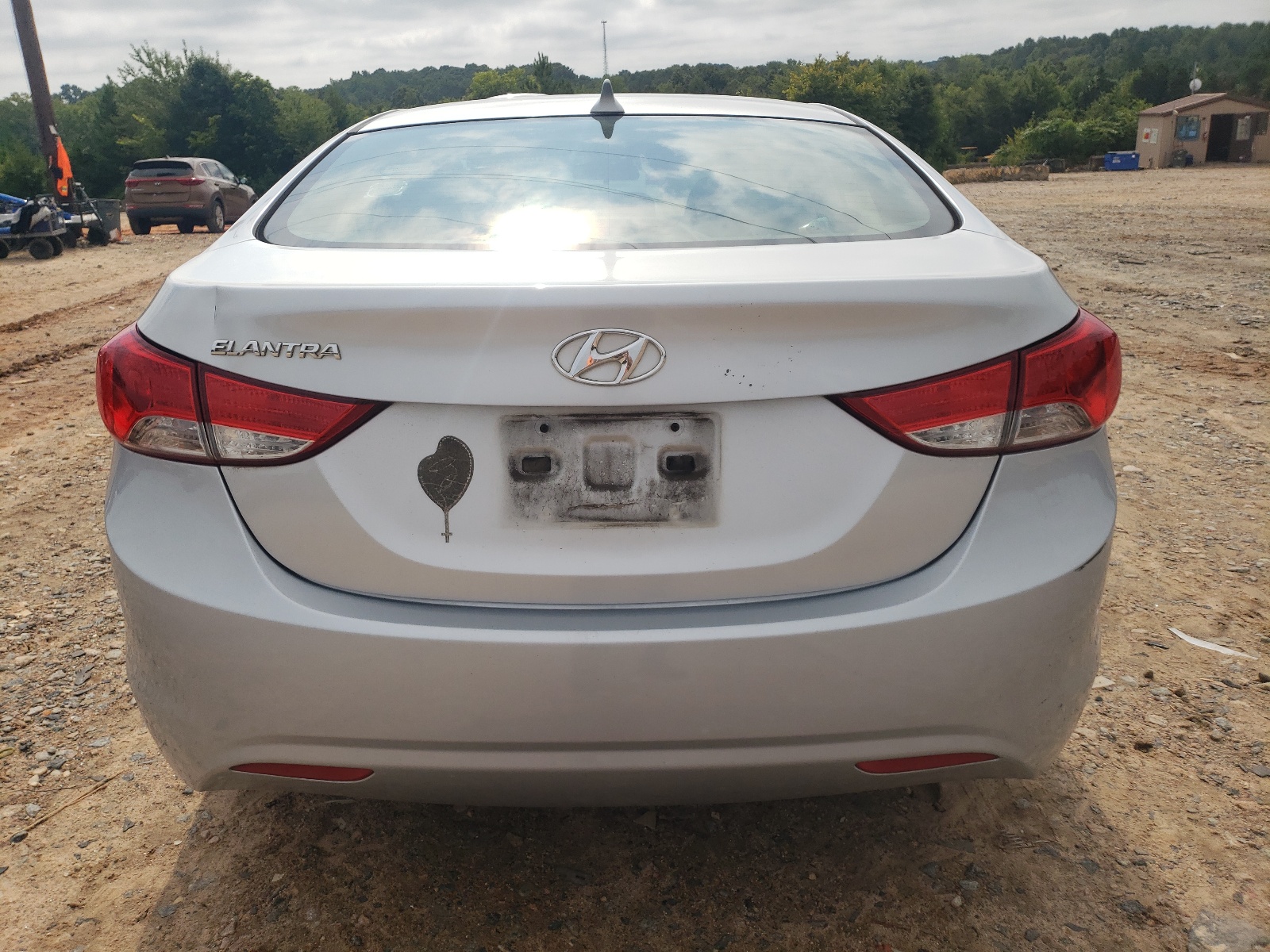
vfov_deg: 53.1
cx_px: 635
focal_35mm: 26
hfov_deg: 67.3
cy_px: 476
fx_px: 954
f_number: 1.5
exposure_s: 1/10000
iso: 50
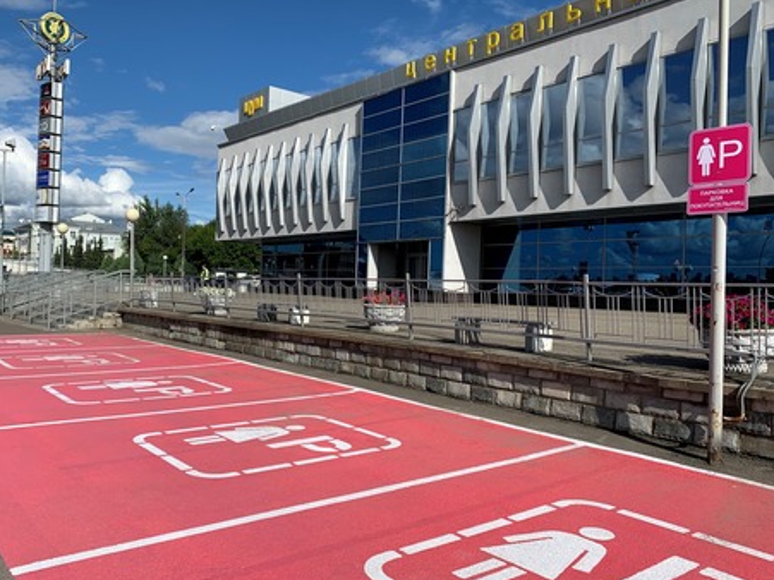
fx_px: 648
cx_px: 344
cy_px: 291
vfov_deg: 48.2
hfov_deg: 61.5
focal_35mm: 29
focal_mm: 4.25
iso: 25
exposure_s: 1/3401
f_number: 1.8
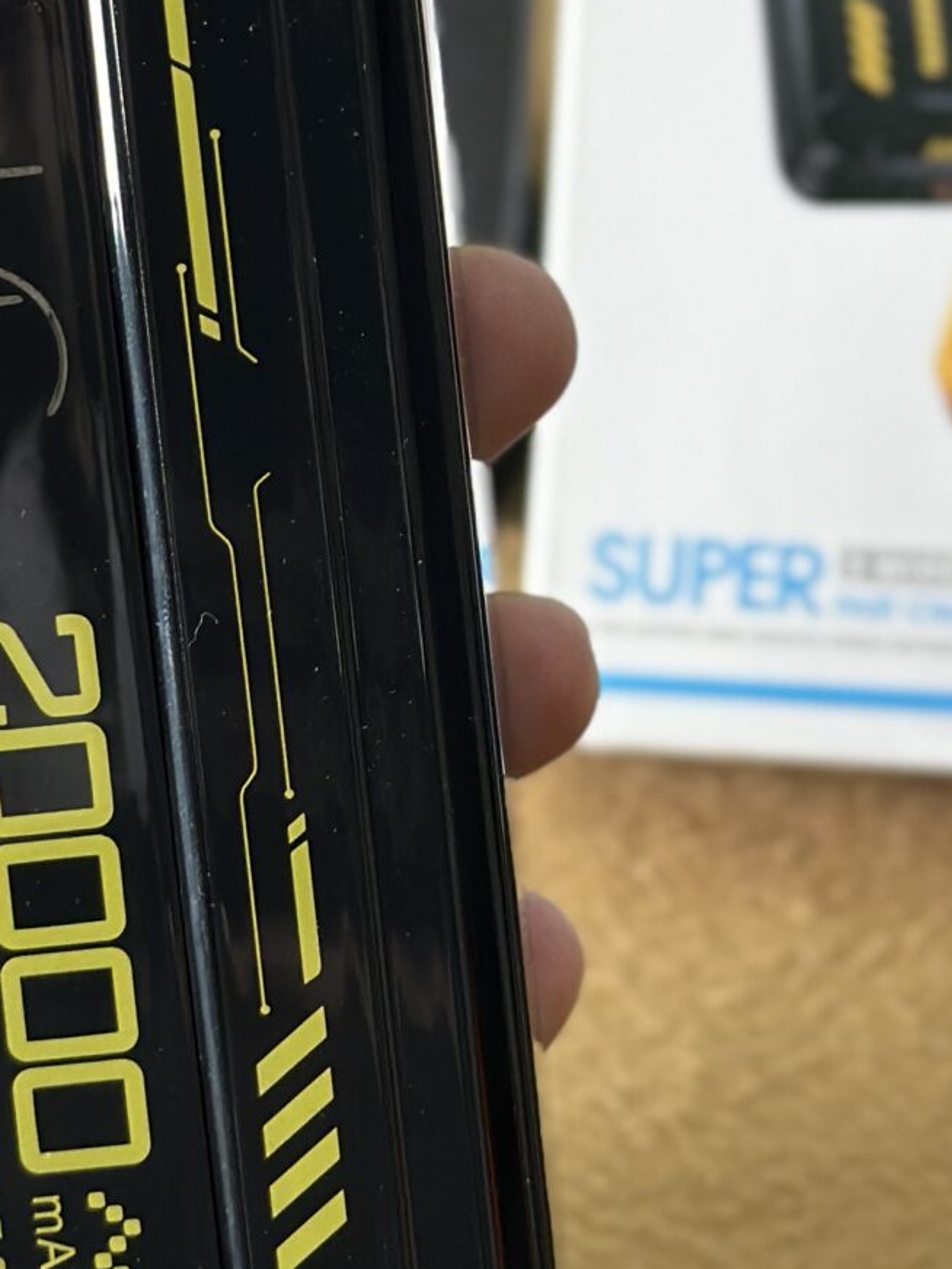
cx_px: 477
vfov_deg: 14.0
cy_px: 519
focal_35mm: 141
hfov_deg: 10.5
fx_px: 5167
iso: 64
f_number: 1.78
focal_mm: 6.86
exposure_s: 1/100
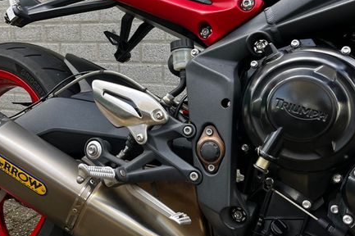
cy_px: 84
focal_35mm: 40
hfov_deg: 47.9
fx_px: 394
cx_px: 126
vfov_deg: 33.1
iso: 32
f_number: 1.6
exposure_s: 1/122
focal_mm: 5.1
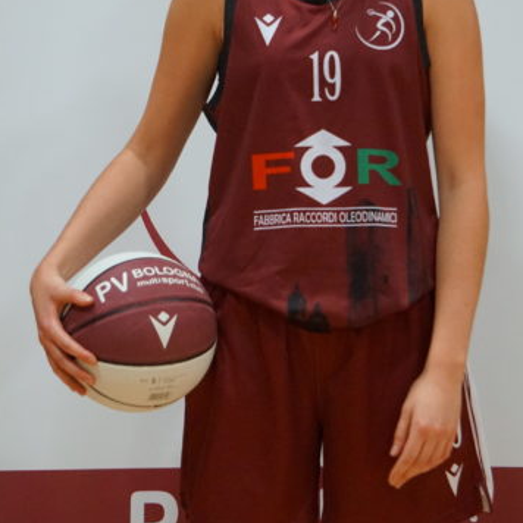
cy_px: 131
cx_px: 288
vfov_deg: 12.5
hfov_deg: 12.5
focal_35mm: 140
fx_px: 2388
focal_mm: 65
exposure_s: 1/100
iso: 3200
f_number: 4.5
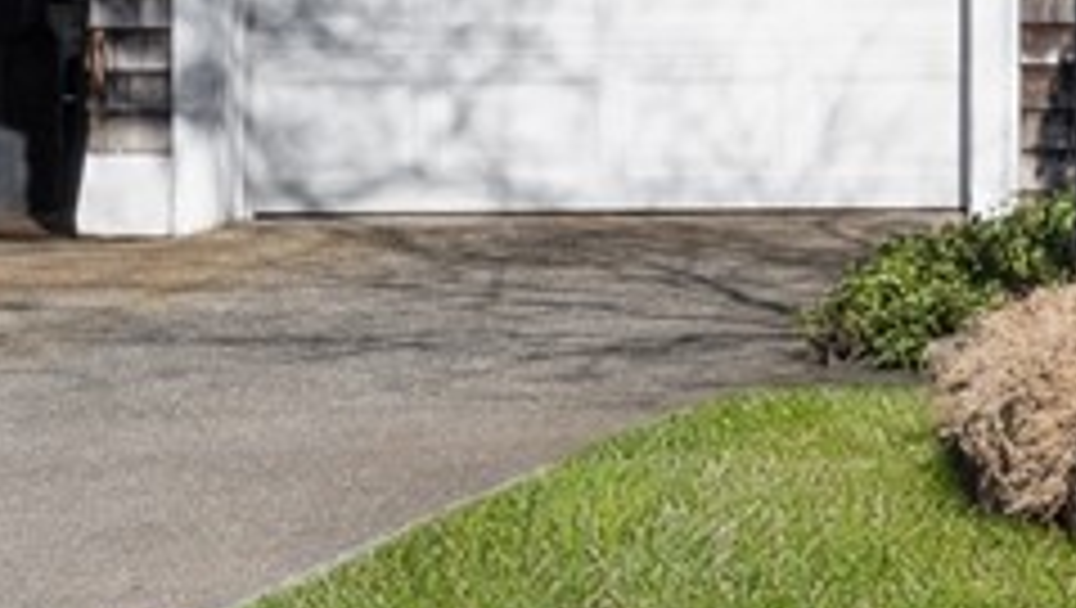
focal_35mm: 171
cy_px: -797
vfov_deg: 6.8
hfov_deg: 11.5
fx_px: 4884
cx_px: 2062
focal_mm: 24
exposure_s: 1/250
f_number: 14
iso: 400
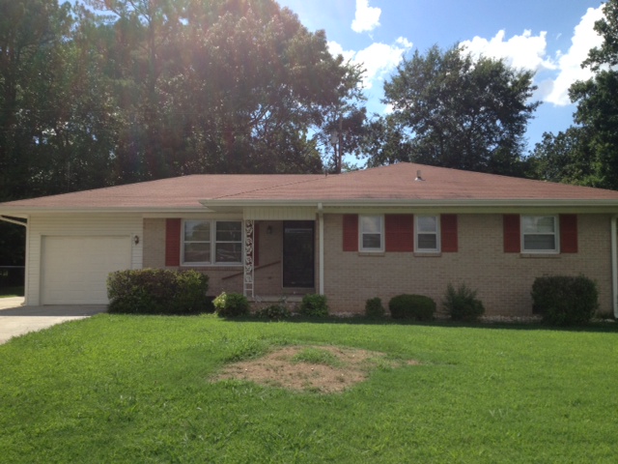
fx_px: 625
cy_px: 232
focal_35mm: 35
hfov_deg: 52.6
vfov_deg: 40.7
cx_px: 309
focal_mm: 4.28
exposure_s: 1/1727
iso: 50
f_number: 2.4
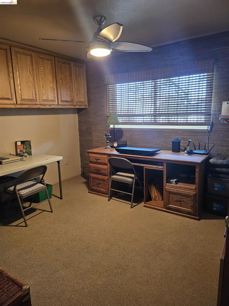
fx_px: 212
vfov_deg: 71.6
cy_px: 153
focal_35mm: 24
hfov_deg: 56.8
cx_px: 114
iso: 640
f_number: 1.8
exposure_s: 1/40
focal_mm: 5
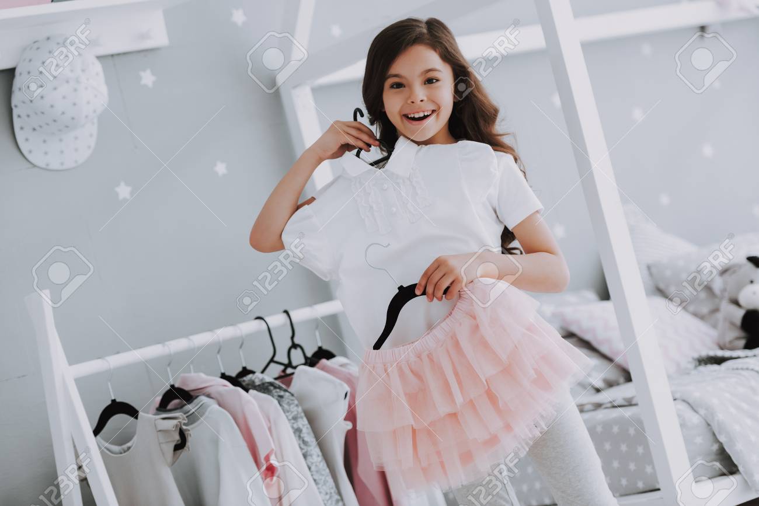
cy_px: 253
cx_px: 380
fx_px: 2214
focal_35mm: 105
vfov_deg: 13.0
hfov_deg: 19.5
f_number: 2.8
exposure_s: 1/320
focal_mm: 105
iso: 400
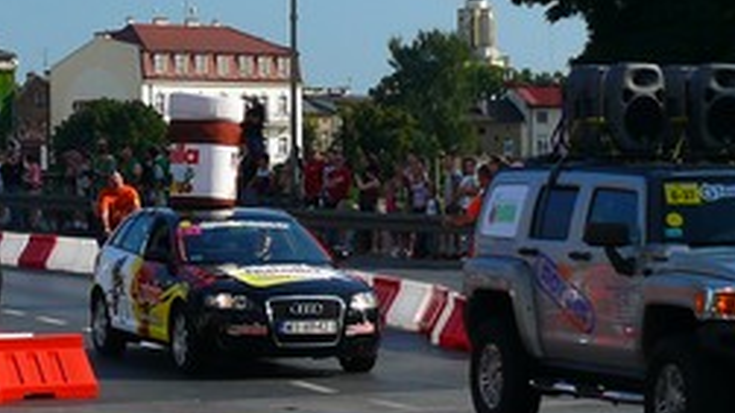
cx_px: 9
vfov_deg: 7.3
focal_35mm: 166
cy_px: 190
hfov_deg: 12.8
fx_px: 3234
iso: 100
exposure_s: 1/250
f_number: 4
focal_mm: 10.7
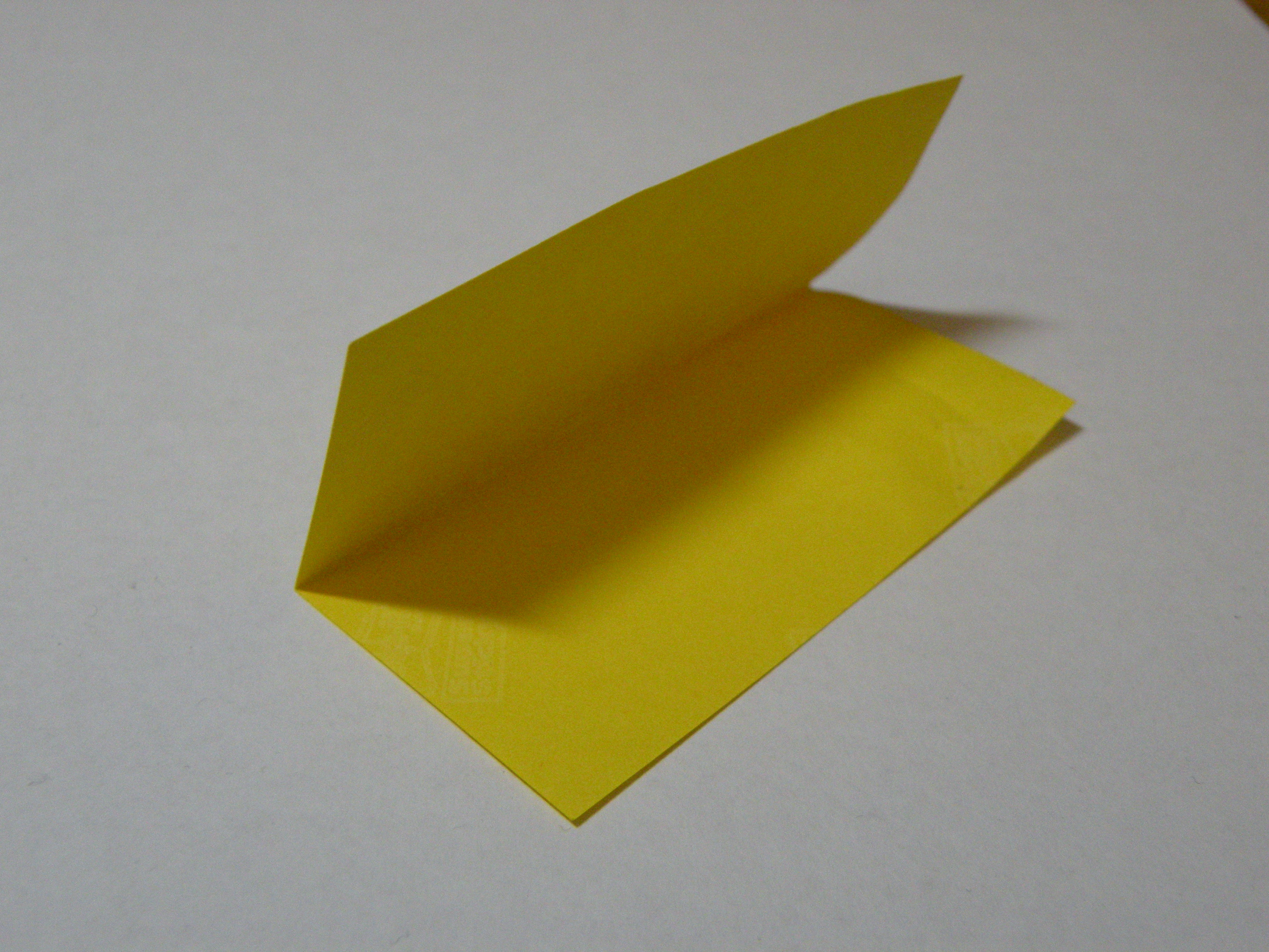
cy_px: 476
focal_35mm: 42
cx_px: 634
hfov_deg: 44.8
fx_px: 1540
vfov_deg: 34.3
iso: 362
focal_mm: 7.4
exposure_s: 1/65.4
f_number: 3.2
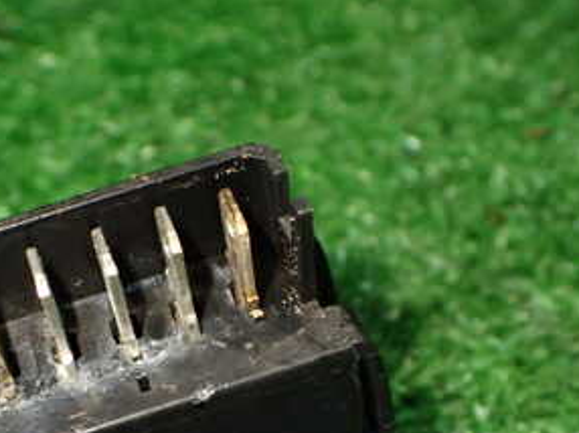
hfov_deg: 30.4
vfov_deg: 22.4
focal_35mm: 63
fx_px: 1053
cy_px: 433
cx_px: 176
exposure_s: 1/125
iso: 500
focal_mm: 5.4
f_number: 2.3
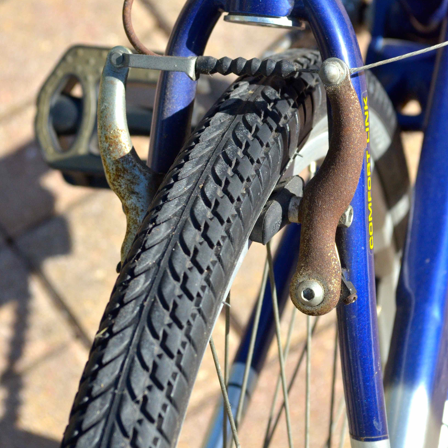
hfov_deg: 11.6
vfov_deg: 11.6
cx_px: 224
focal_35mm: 150
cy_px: 186
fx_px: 2196
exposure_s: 1/2500
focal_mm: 78
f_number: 7.1
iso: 800
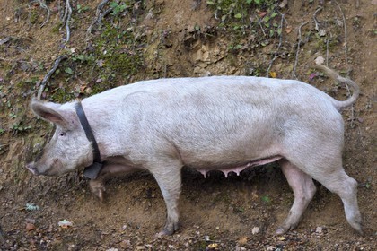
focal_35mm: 70
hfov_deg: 28.8
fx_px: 733
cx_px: 188
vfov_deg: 19.5
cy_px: 126
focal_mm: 70
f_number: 6.3
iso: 800
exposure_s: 1/250
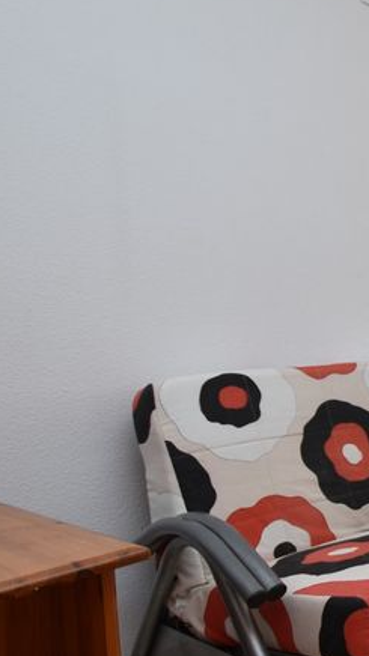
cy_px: 351
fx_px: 592
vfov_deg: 58.0
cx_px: 623
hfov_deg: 23.2
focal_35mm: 34
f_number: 4.5
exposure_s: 1/40
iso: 200
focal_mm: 10
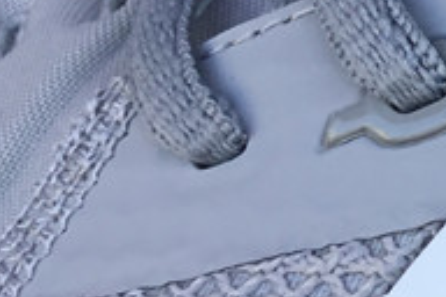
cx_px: 957
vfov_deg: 9.1
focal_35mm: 151
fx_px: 1871
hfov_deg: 11.8
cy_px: 191
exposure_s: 1/159
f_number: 2.4
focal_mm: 3.3
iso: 25
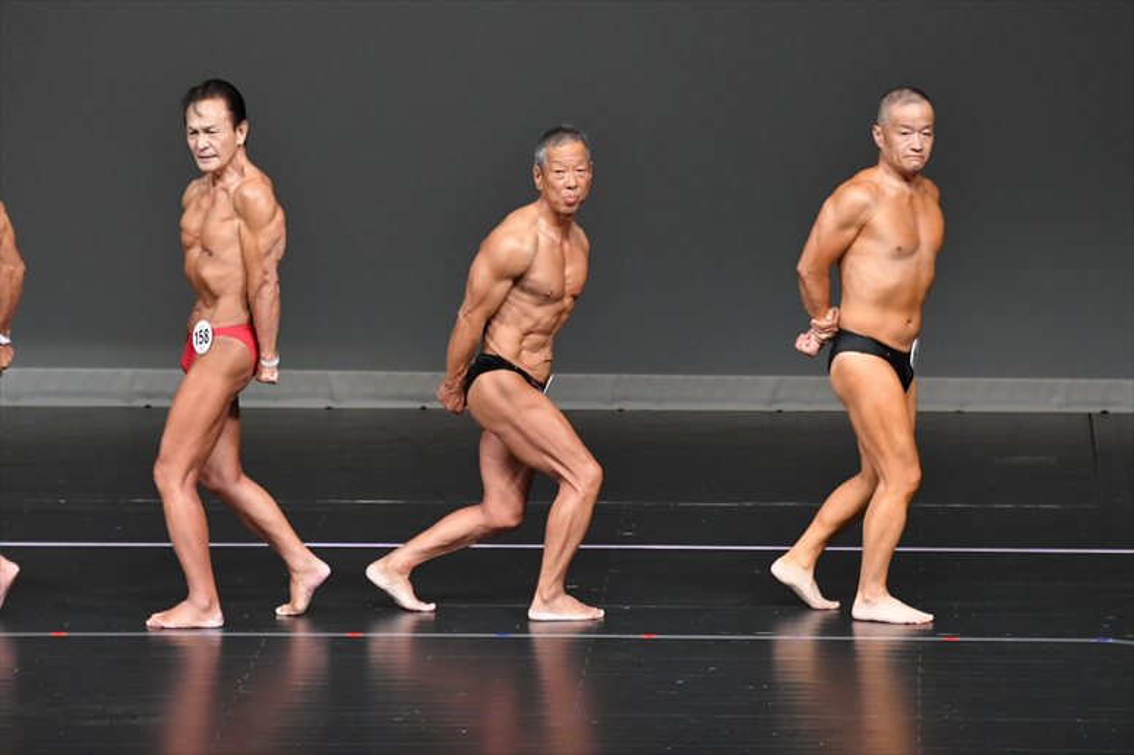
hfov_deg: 6.9
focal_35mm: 300
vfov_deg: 4.6
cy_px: 378
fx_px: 9446
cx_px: 567
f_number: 5.6
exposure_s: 1/400
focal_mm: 200
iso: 4000
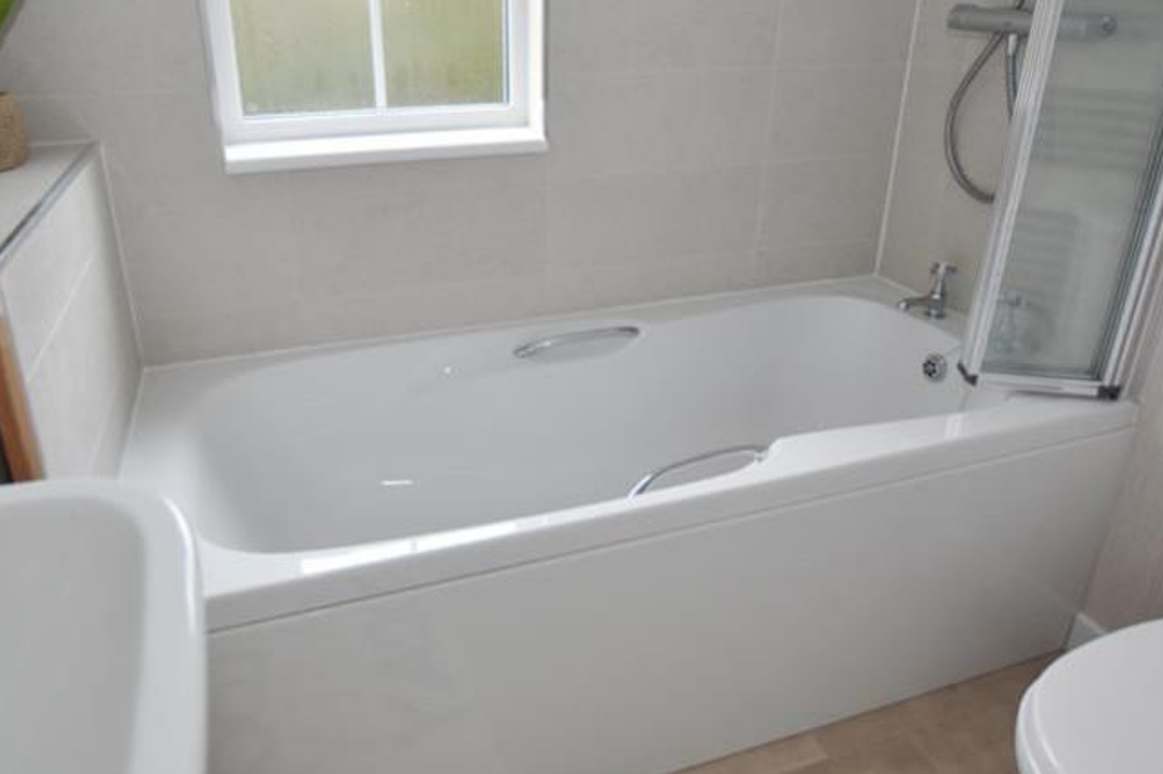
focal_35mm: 24
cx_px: 536
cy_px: 285
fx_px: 775
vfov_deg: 52.5
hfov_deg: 73.6
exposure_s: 1/250
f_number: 3.5
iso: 640
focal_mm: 10
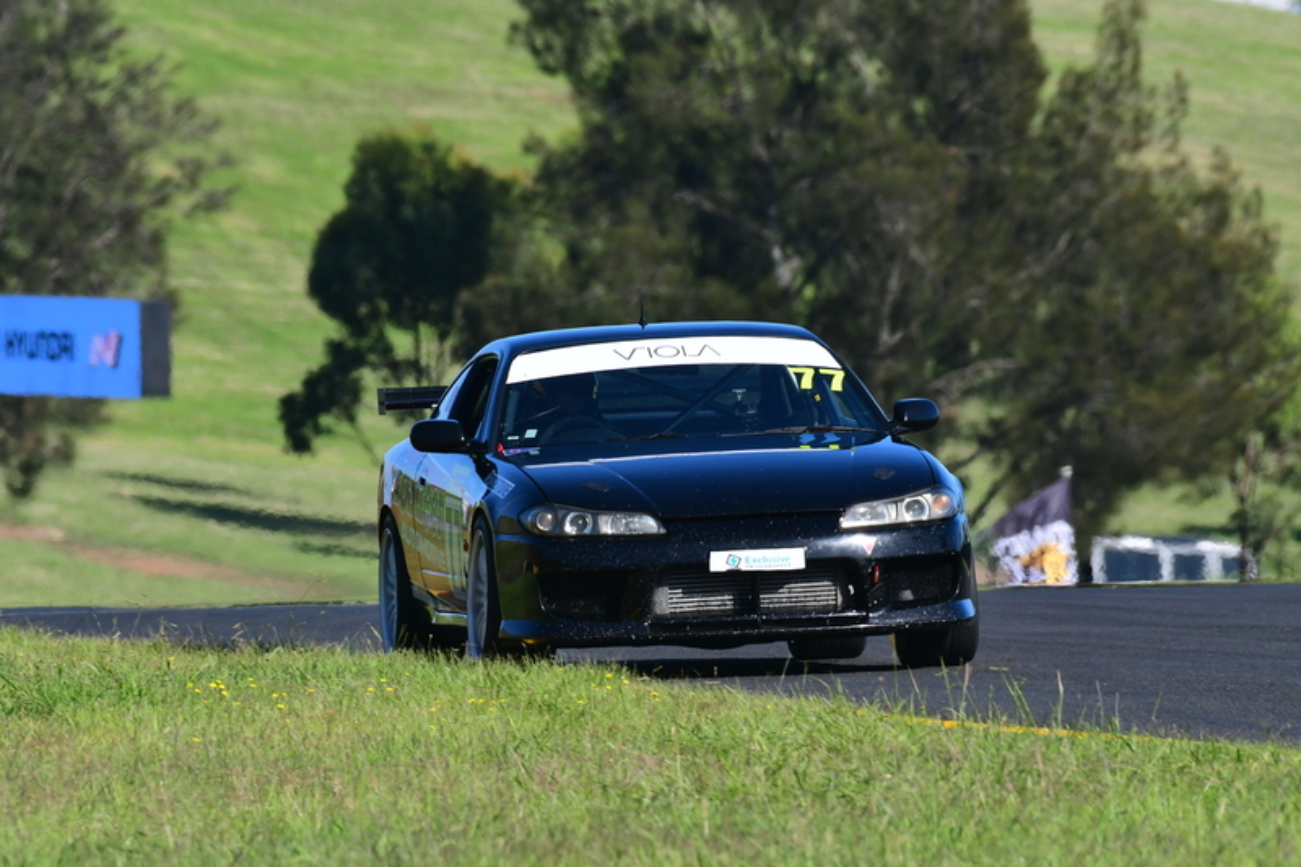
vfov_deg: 1.8
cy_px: 434
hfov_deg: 2.8
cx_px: 650
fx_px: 27097
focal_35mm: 750
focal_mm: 500
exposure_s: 1/640
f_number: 11
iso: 500
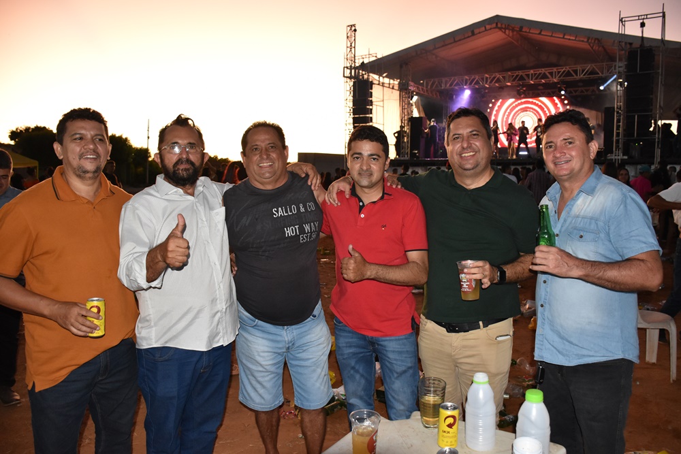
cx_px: 340
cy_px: 227
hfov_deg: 67.4
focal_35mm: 27
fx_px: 511
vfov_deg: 47.9
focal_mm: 18
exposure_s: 1/100
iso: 1600
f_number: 3.5
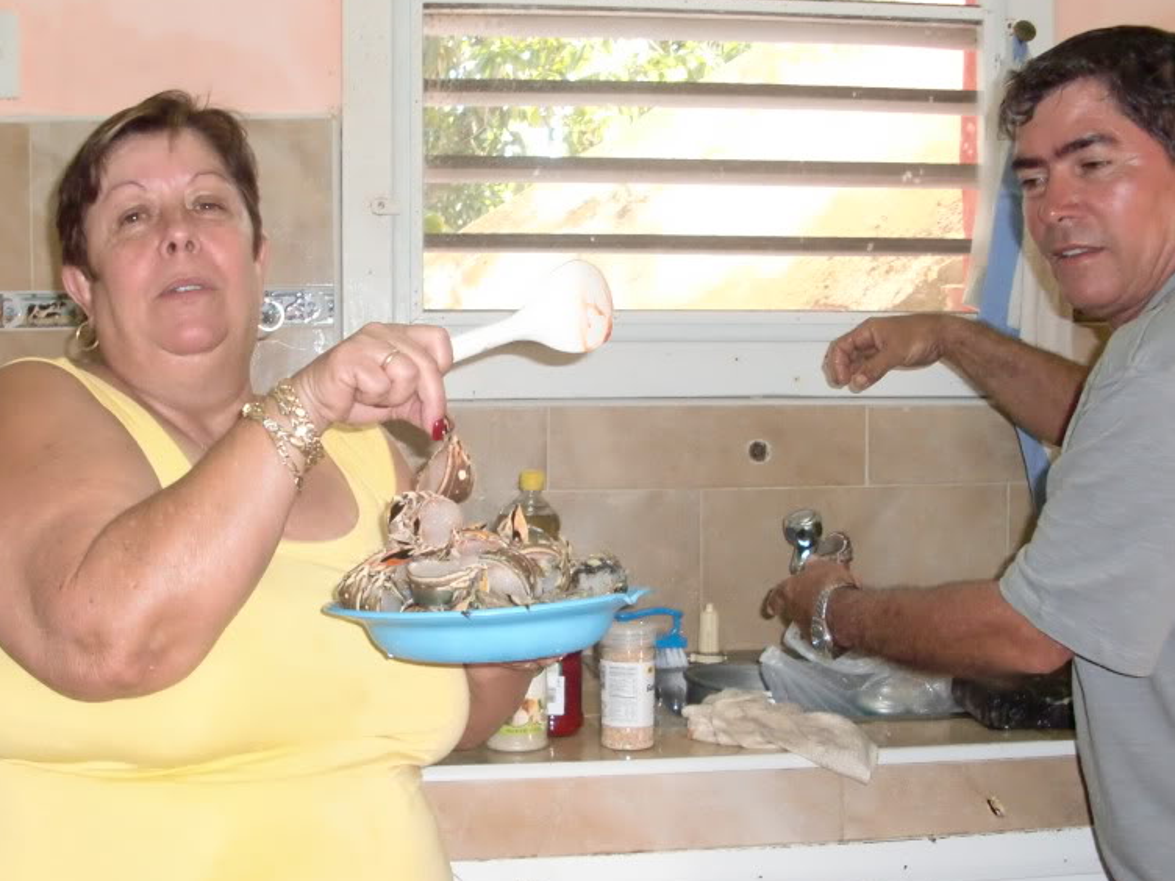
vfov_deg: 29.6
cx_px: 512
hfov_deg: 38.8
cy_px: 540
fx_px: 1663
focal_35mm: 49
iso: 400
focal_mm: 6.3
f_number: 2.8
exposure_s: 1/60
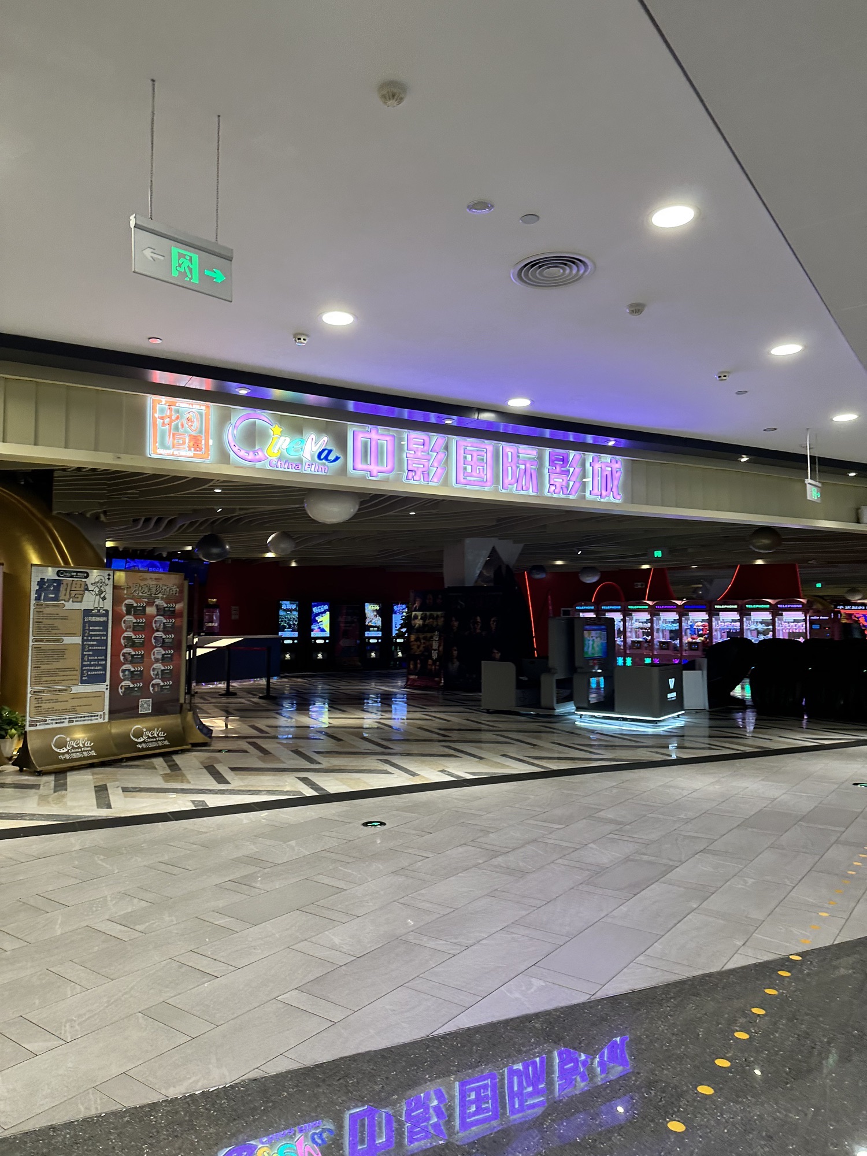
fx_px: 801
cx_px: 434
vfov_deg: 71.6
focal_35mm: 24
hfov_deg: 56.8
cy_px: 578
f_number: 1.78
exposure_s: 1/100
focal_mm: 6.86
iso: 160
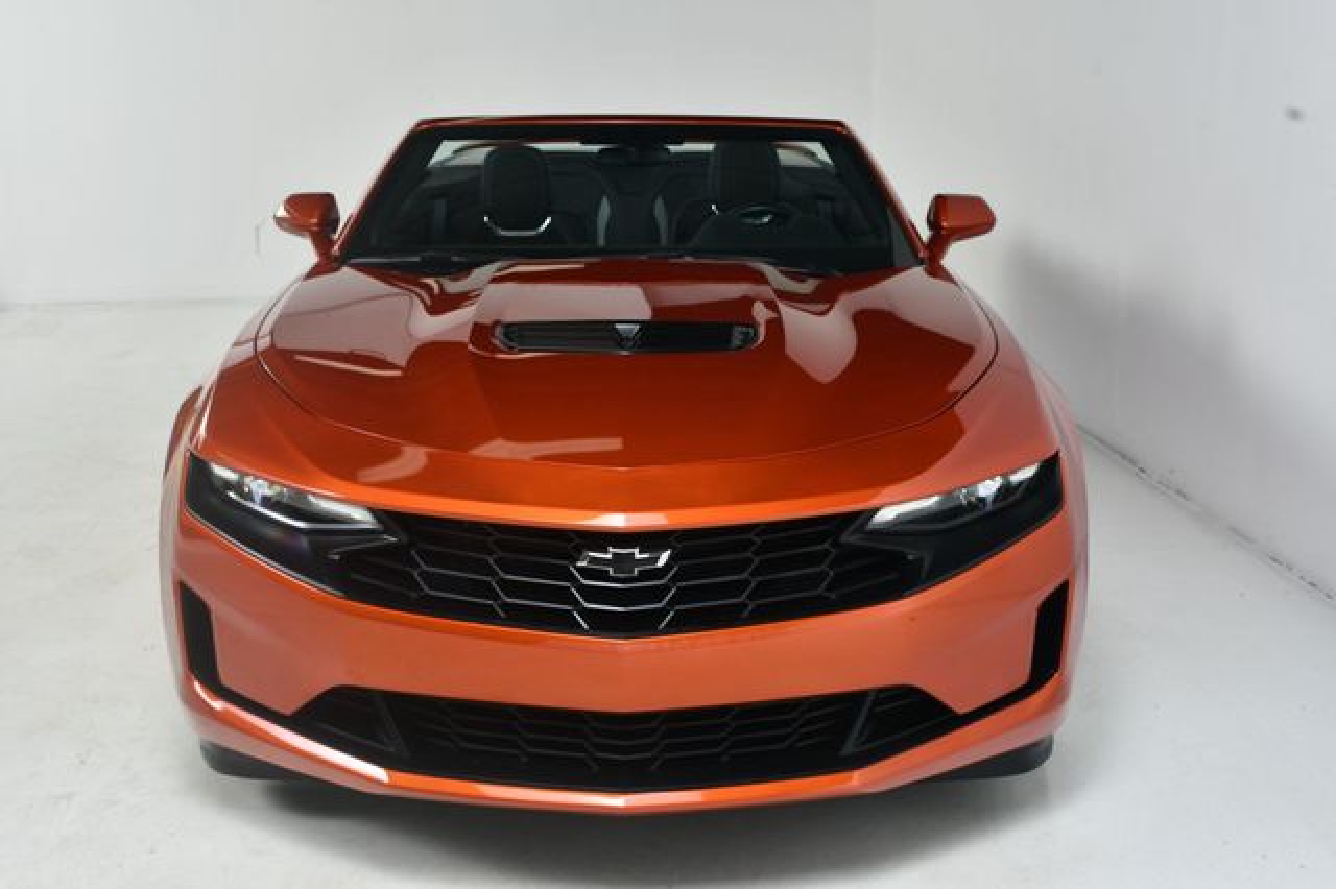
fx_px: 1669
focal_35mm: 45
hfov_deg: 43.6
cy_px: 444
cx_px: 668
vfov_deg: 29.8
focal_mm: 30
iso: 100
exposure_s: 1/160
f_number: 11
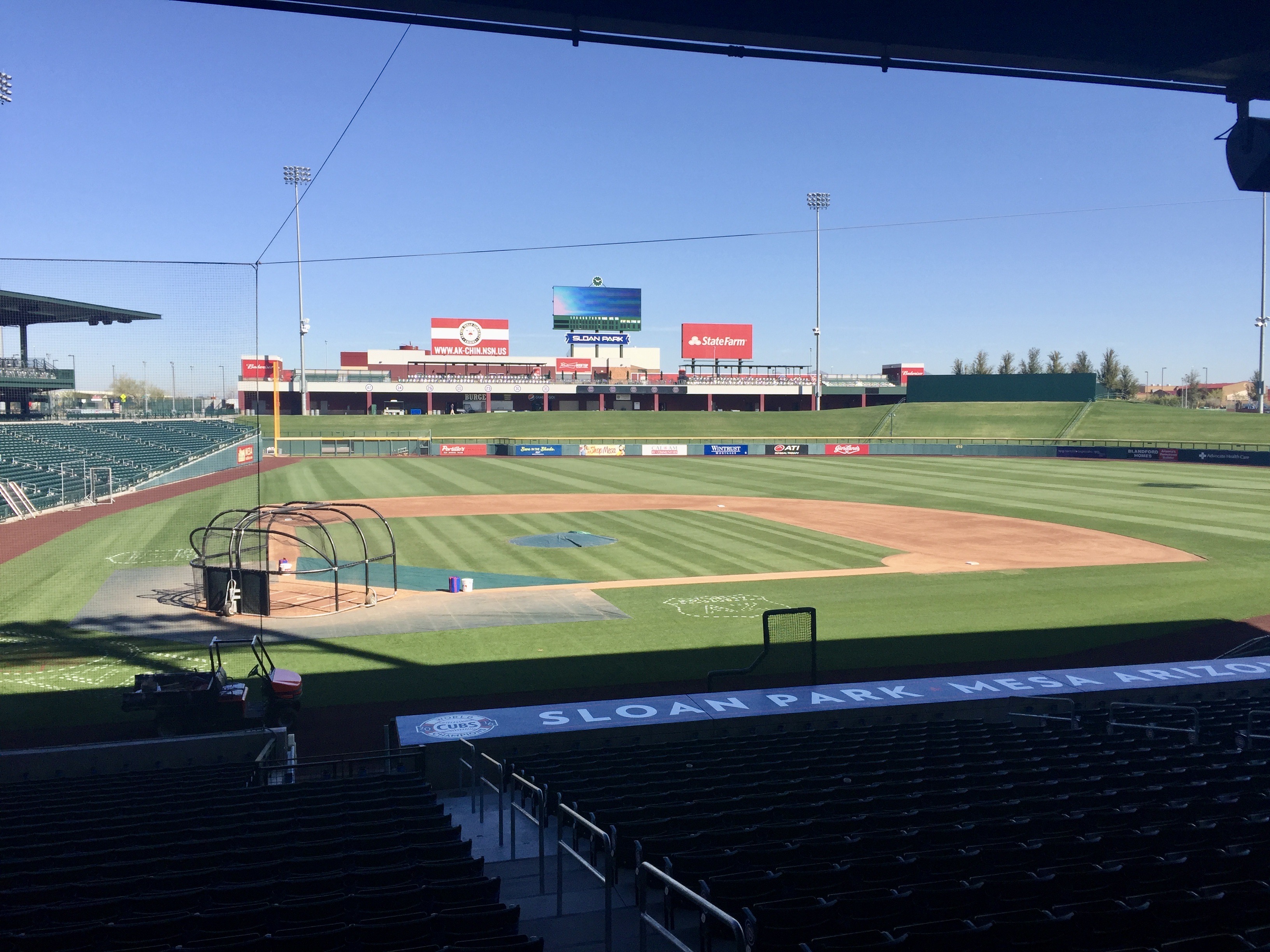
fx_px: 1064
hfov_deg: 61.7
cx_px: 635
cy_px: 476
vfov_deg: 48.2
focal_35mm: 29
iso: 32
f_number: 2.2
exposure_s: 1/1582
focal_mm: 4.15
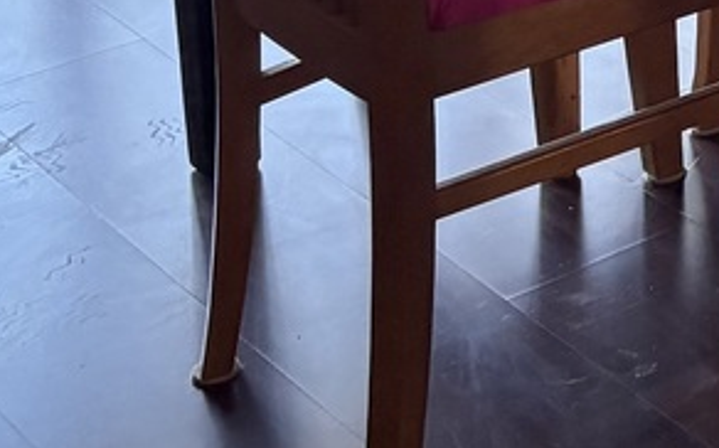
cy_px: -812
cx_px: 1701
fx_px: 2663
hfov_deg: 12.3
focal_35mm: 136
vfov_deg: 8.4
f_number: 1.6
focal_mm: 5.96
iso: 200
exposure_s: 1/60
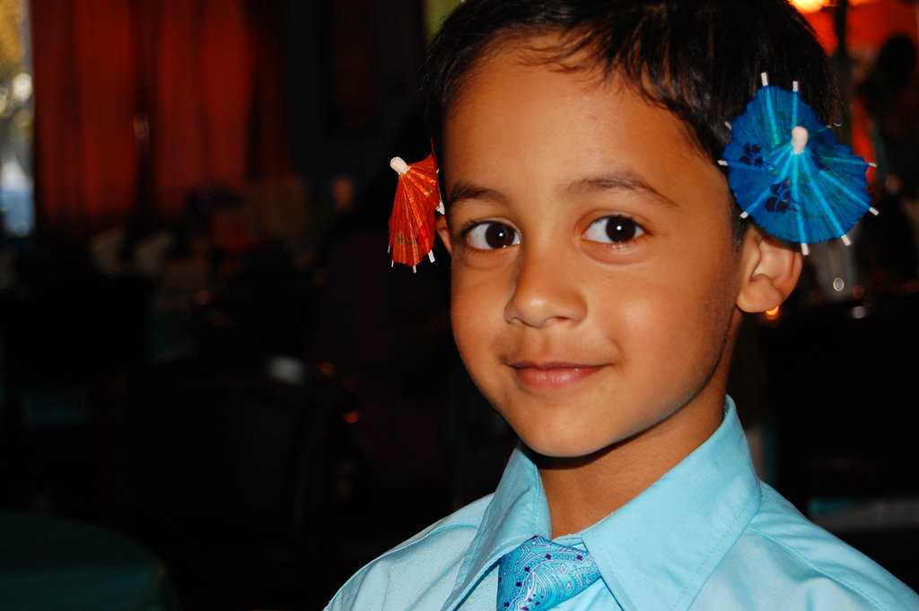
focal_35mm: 82
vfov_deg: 16.5
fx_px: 2104
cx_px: 460
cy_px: 306
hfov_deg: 24.6
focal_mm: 55
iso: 400
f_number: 5.6
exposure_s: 1/60
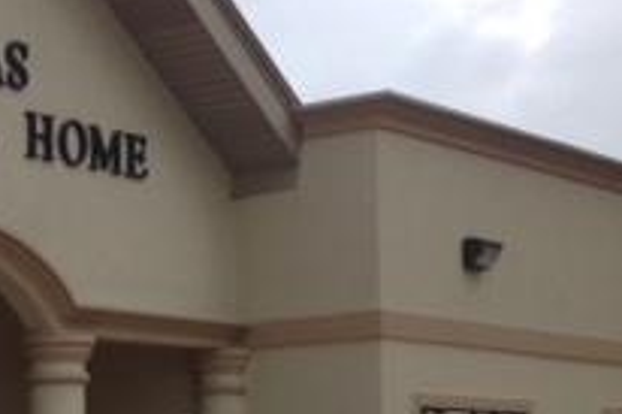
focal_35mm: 113
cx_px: -199
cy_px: 417
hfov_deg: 17.0
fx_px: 1951
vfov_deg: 12.0
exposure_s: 1/630
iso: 50
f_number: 2.4
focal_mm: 4.28
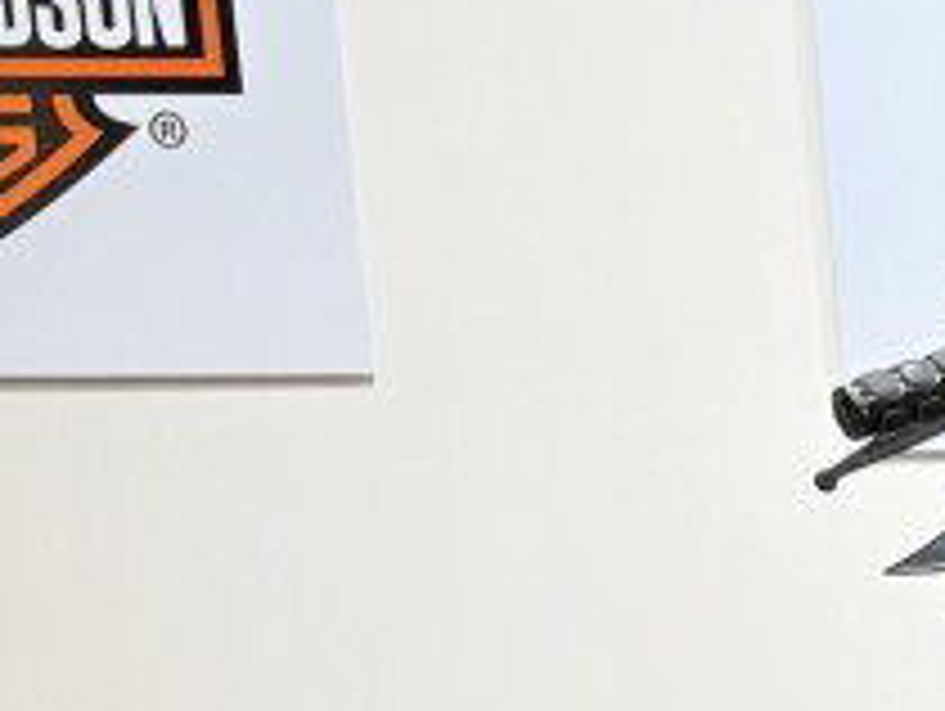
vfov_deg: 10.5
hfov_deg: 13.1
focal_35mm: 132
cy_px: 1305
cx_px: 1825
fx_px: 3608
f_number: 1.6
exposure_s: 1/120
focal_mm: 5.96
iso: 40
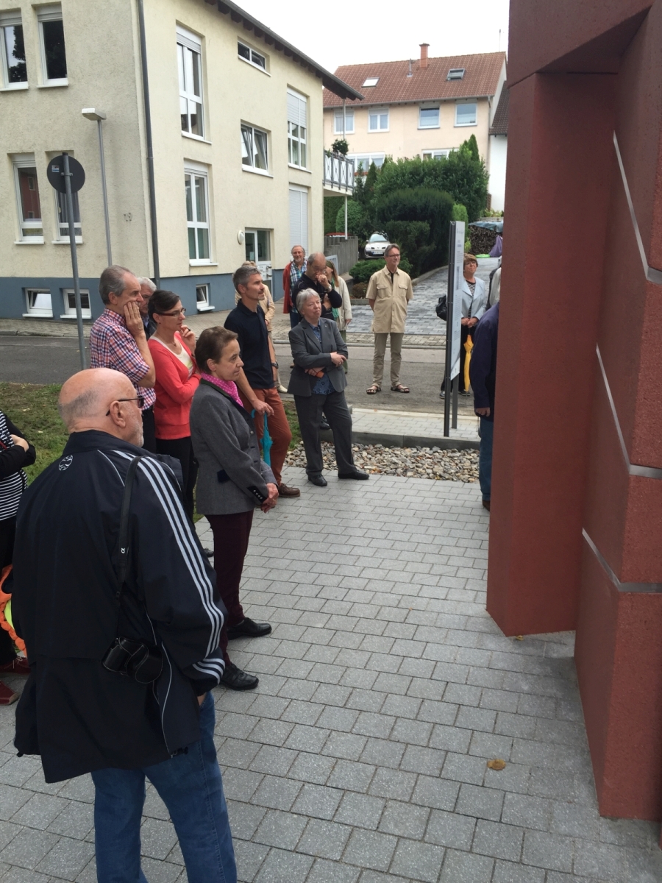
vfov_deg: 61.7
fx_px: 739
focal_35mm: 29
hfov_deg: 48.2
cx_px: 331
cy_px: 442
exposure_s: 1/120
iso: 32
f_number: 2.2
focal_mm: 4.15
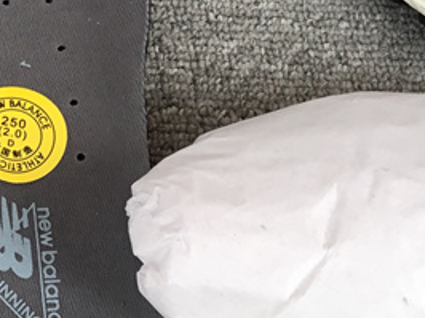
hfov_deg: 17.4
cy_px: 4
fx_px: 1288
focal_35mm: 105
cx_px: -157
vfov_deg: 13.9
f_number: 2.4
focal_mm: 3.3
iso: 25
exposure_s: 1/278
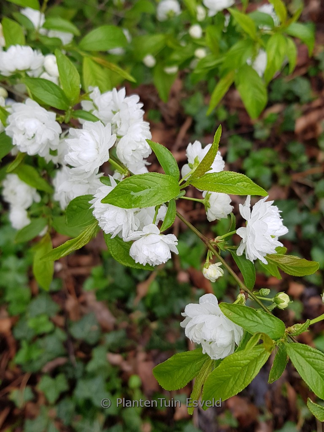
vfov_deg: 67.3
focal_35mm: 26
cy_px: 216
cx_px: 162
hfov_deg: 53.1
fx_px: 324
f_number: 1.7
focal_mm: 4.2
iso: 40
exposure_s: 1/190
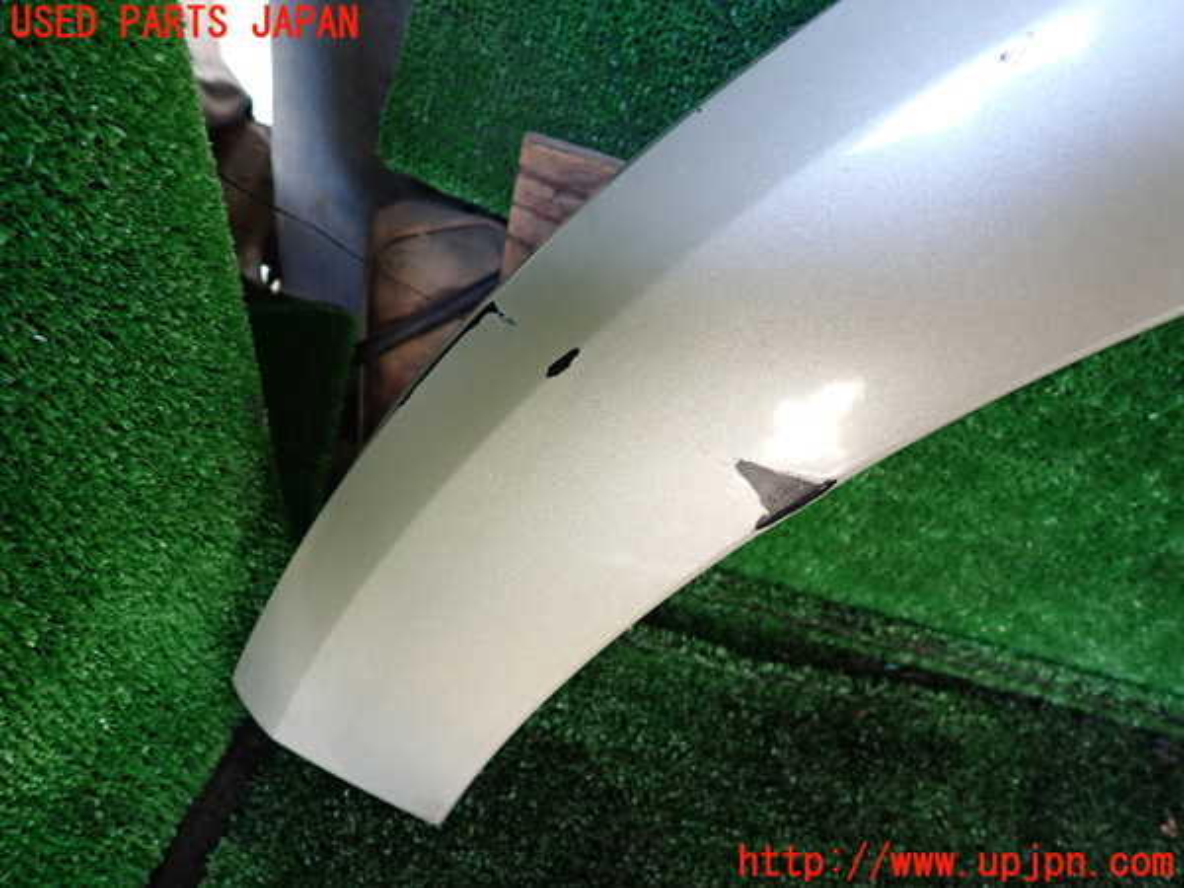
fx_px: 855
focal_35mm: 25
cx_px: 592
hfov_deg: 69.4
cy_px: 444
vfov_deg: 54.9
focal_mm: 4.5
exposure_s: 1/30
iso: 320
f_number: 2
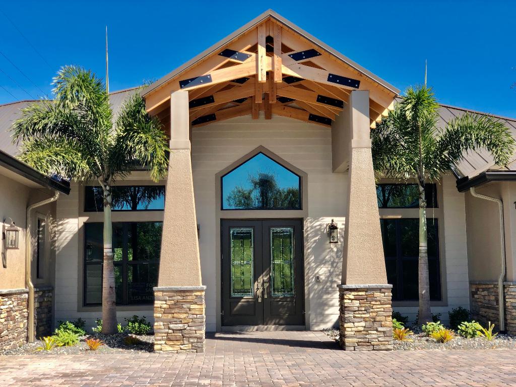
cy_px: 194
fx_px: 775
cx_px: 258
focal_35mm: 52
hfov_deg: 36.8
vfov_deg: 28.0
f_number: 2.4
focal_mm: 6
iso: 16
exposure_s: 1/414
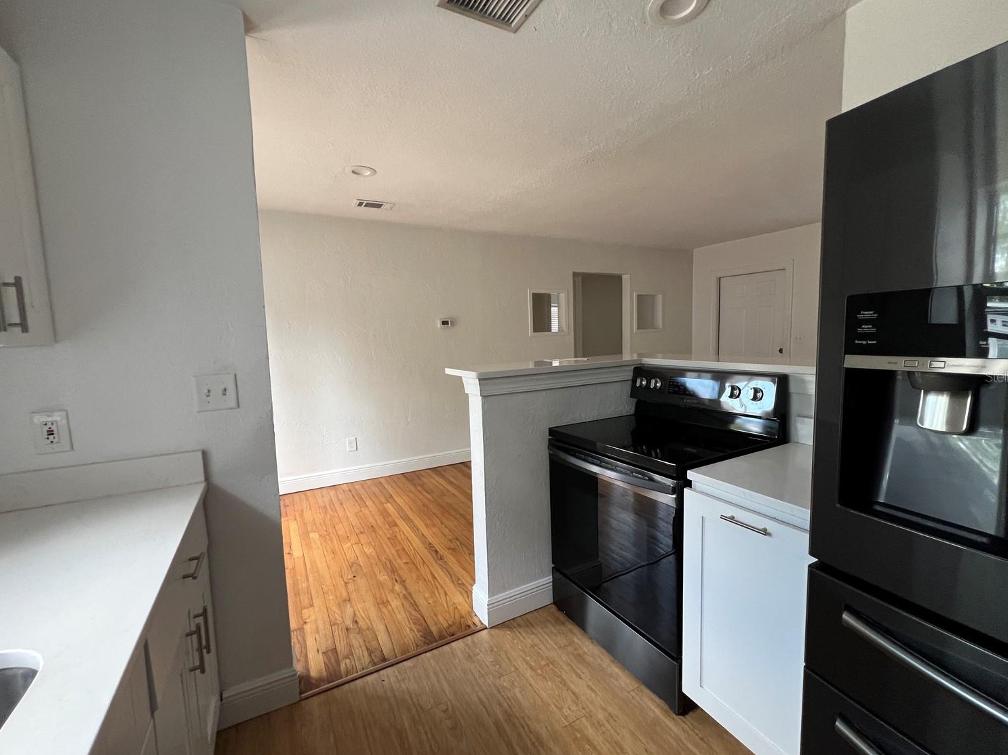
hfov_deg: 102.1
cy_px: 376
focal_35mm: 14
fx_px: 408
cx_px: 507
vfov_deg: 85.7
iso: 200
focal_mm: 1.57
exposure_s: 1/99
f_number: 1.8
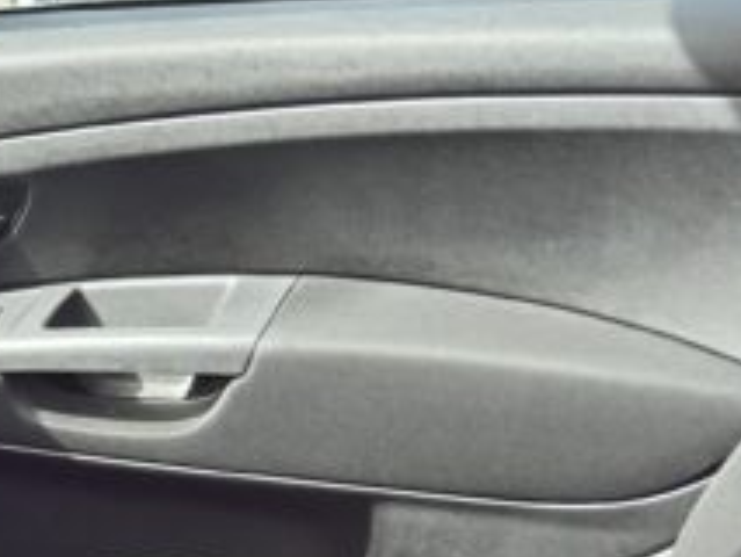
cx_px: -553
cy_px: 721
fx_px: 2013
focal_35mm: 94
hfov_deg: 17.4
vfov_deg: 15.0
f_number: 1.8
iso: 138
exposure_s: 1/50
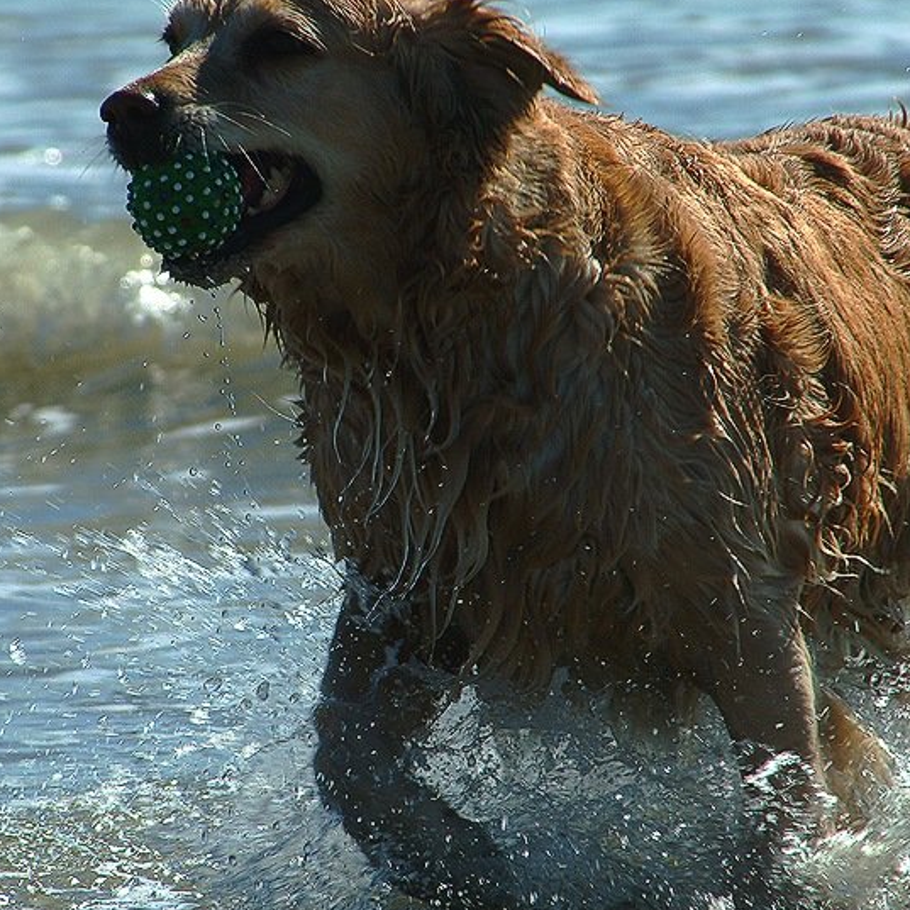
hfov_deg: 2.4
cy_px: 431
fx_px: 21617
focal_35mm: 727
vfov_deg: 2.4
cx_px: 263
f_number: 11
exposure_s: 1/500
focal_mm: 299
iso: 200
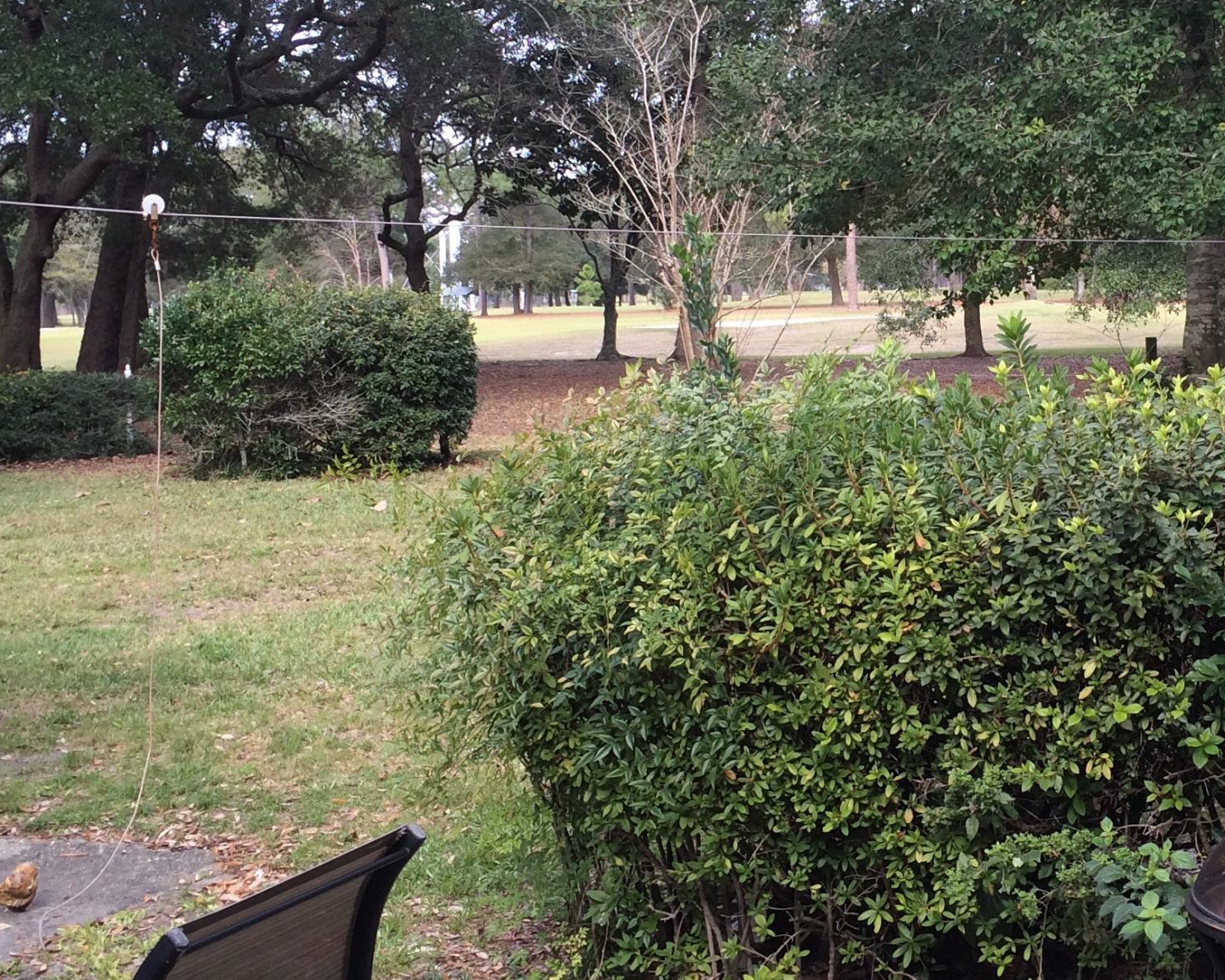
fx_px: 2067
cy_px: 366
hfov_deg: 32.2
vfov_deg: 26.6
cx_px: 972
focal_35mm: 57
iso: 32
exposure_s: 1/277
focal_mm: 4.15
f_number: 2.2
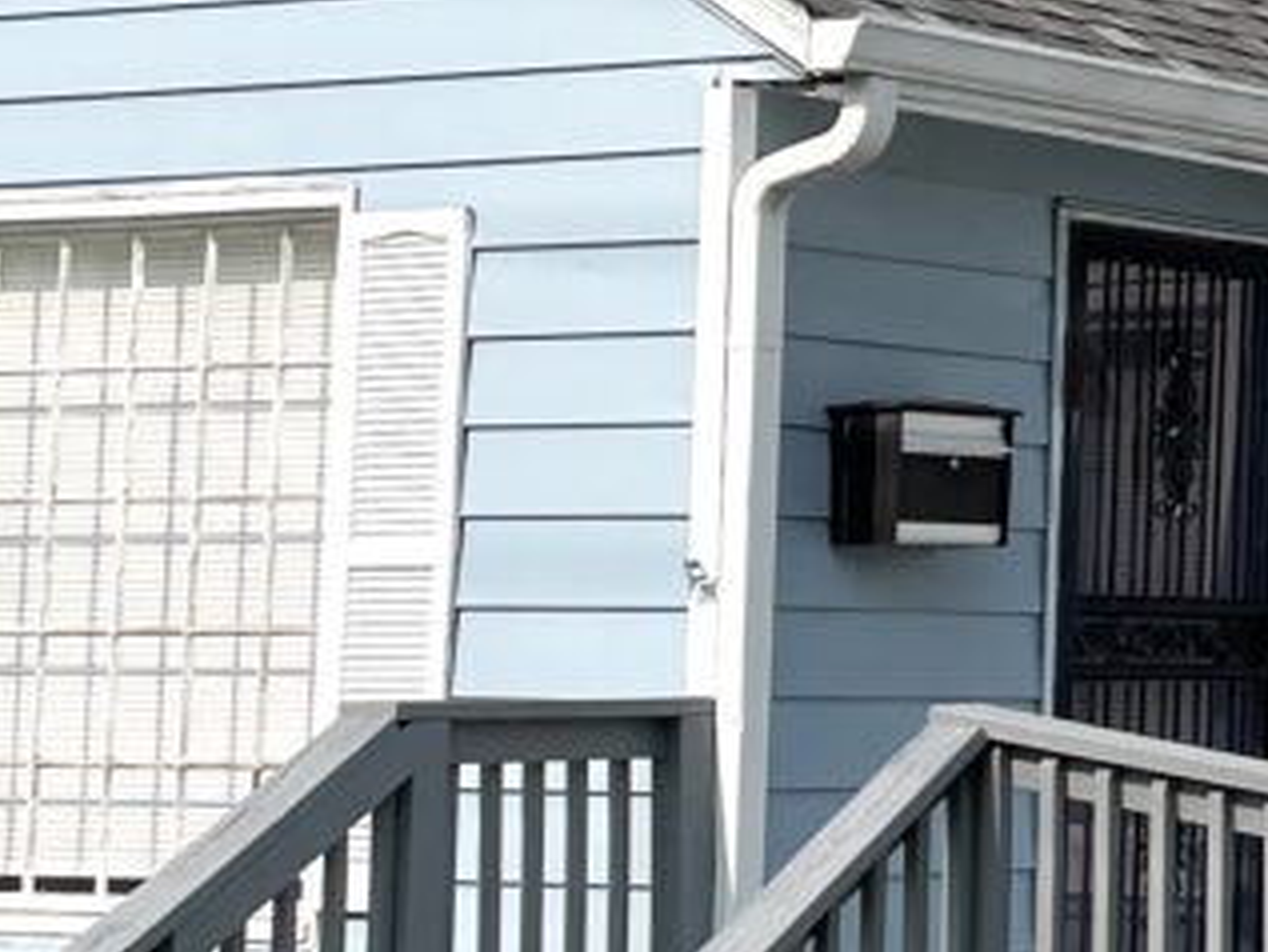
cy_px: 252
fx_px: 4617
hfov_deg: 13.9
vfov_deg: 11.7
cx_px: 2300
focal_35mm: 126
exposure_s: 1/4464
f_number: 1.6
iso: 32
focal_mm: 4.2
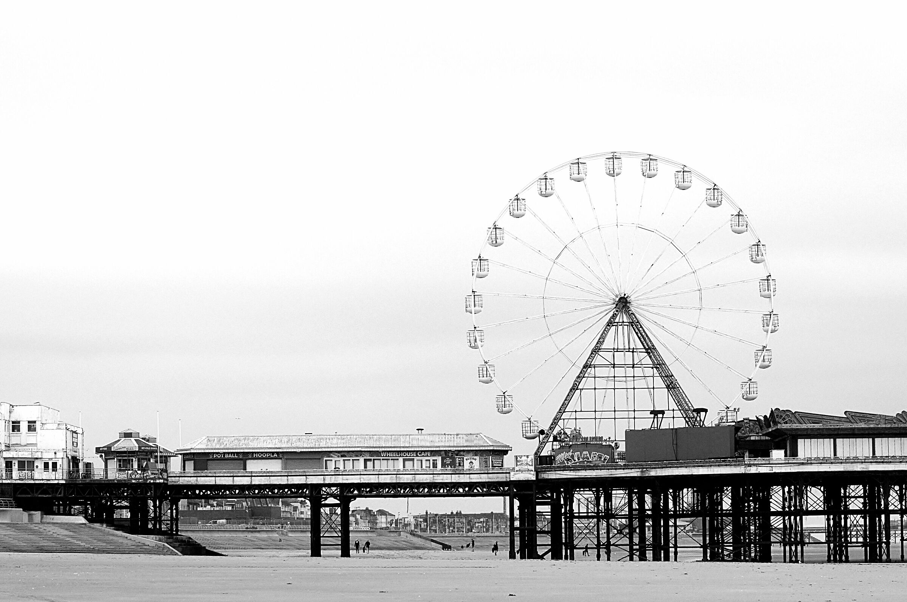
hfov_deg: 19.5
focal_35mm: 105
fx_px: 2642
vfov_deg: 13.0
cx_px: 454
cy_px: 301
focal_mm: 70
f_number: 8
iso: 1600
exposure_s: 1/4000
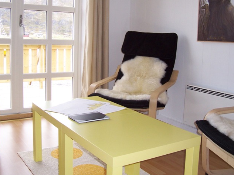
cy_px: 69
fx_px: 291
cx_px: 110
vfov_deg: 33.4
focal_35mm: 43
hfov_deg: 43.9
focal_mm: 5.6
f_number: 2.7
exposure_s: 1/90
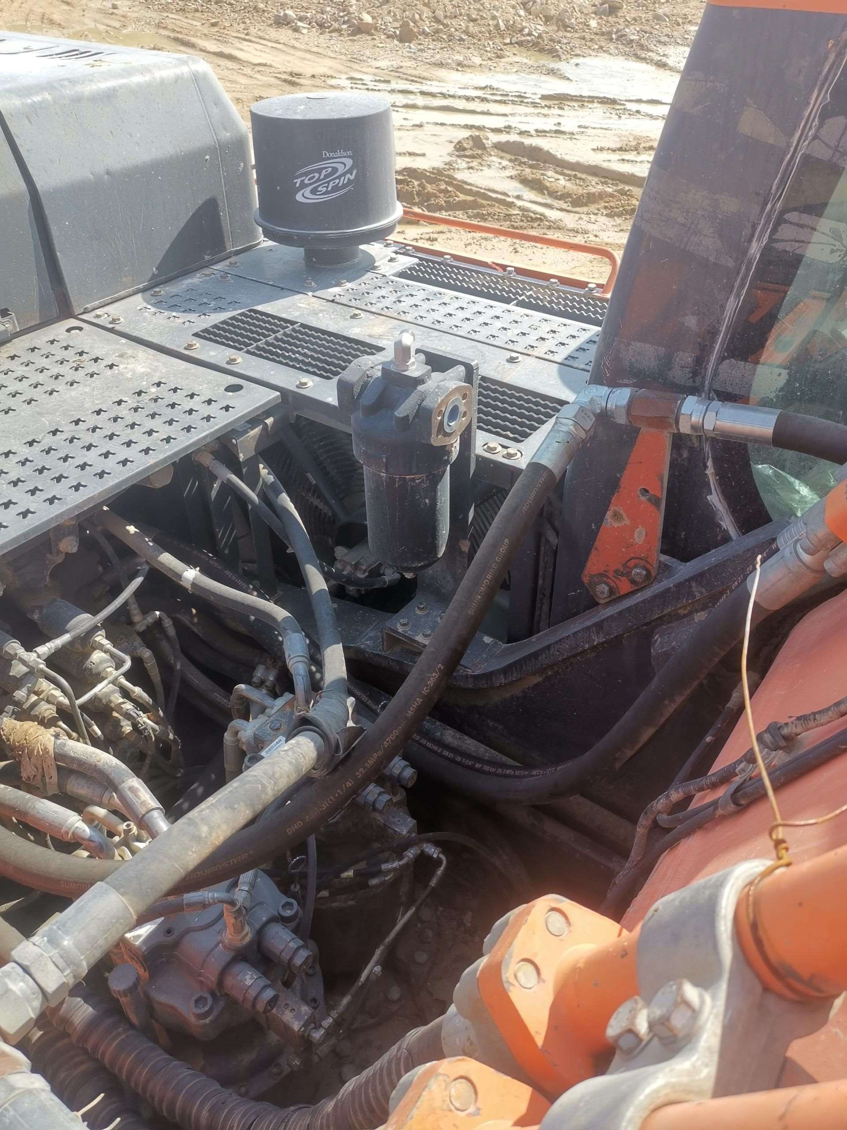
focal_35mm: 27
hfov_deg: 51.4
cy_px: 565
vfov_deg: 65.3
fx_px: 881
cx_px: 424
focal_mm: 4.75
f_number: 1.8
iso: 50
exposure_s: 1/1250
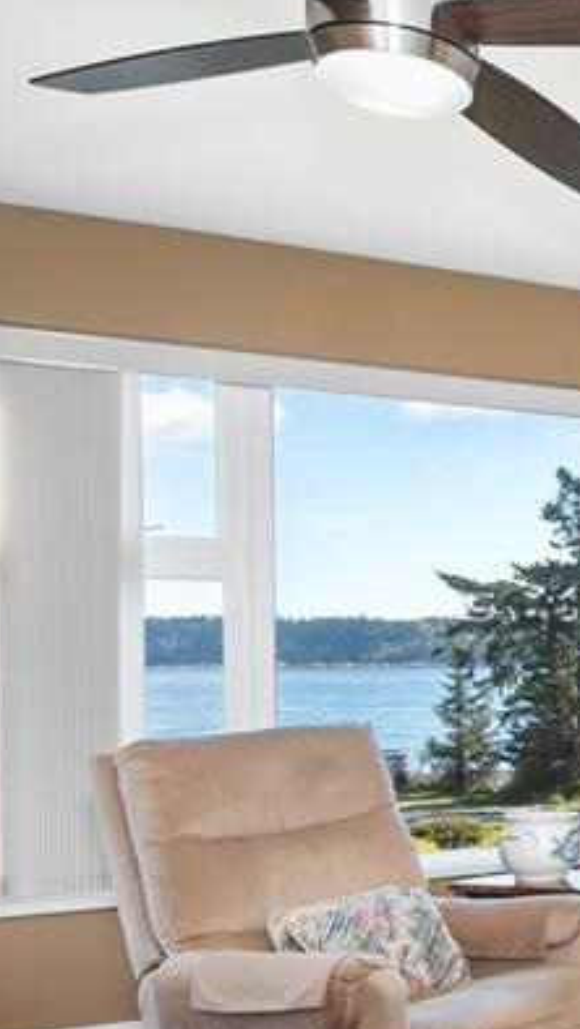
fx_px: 1338
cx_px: 1037
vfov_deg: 41.7
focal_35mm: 49
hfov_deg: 18.9
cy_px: 658
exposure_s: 1/15
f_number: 8
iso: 320
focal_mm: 12
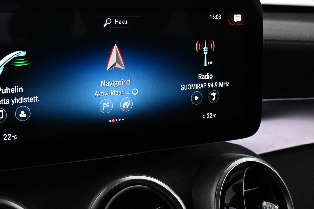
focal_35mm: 52
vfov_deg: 25.6
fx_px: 456
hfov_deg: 37.3
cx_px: 89
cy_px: 60
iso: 4000
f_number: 3.8
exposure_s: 1/160
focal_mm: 20.5
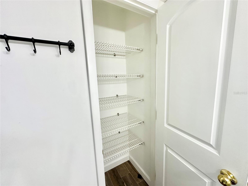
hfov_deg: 102.1
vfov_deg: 85.7
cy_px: 93
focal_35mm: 14
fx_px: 100
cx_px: 124
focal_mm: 2.22
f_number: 2.2
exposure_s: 1/60
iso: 160
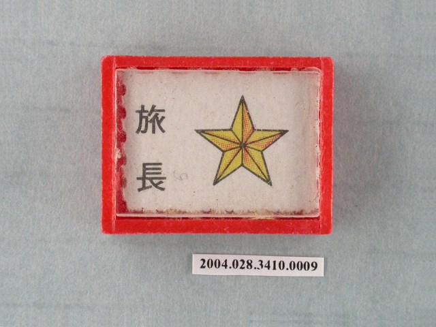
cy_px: 164
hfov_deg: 13.7
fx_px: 1814
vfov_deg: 10.3
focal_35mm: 144
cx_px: 218
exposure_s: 1/30
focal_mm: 29.9
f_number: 6.2
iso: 200
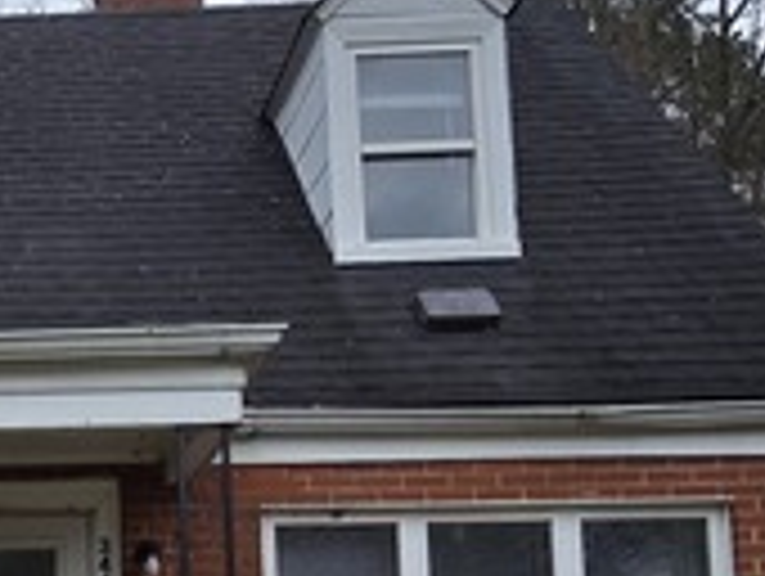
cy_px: 608
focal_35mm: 61
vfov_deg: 22.9
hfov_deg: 27.8
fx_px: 1350
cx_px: -148
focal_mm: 2.2
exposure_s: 1/934
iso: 50
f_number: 2.2
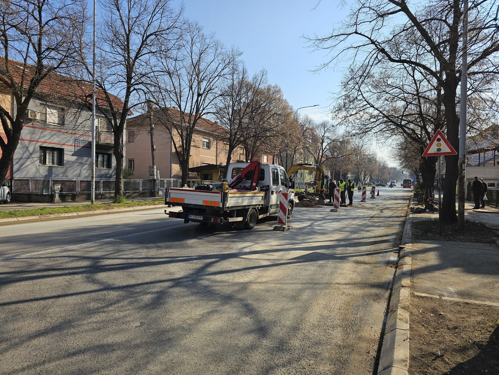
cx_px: 250
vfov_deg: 58.9
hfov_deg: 73.9
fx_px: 332
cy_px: 188
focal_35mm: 23
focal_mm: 6.3
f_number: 1.7
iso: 10
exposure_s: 1/668
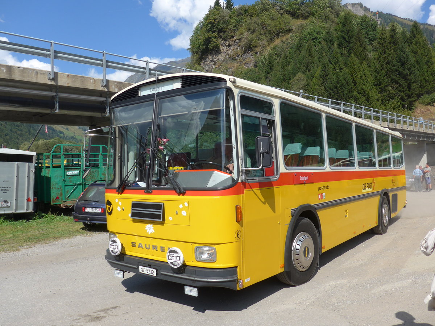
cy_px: 163
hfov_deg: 61.7
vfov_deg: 48.2
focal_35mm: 29
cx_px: 218
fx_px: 364
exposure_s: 1/1600
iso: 80
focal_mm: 6
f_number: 2.8
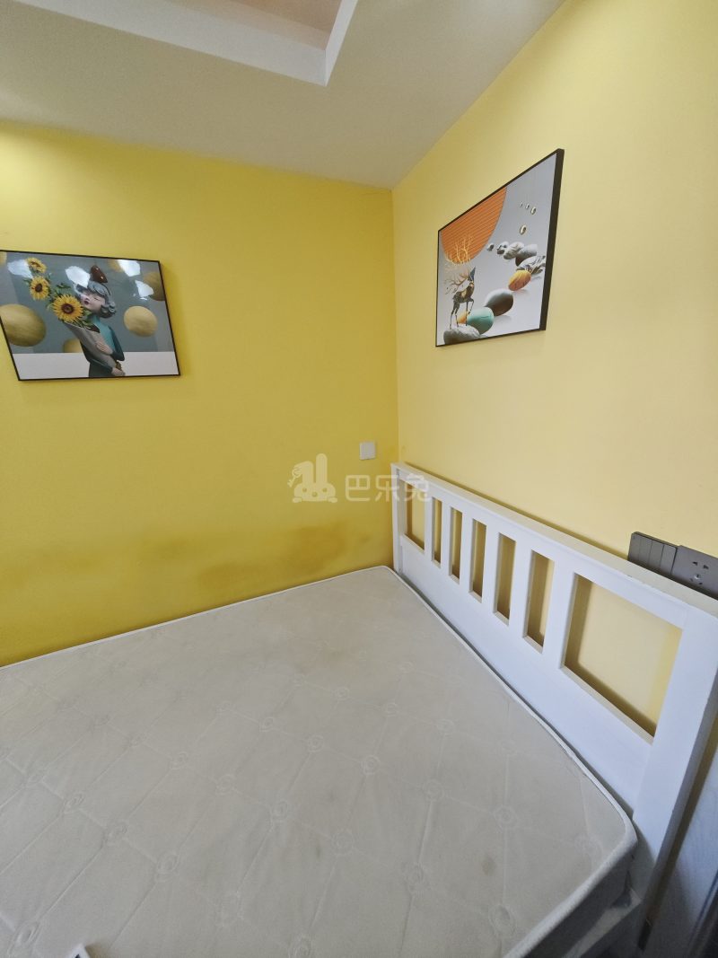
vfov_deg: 110.5
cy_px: 479
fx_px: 332
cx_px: 359
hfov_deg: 94.5
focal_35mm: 12
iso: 125
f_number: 1.8
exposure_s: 1/100
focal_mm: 2.03
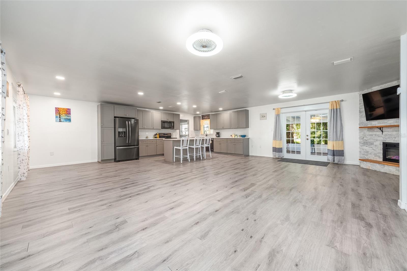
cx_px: 204
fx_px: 158
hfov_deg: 104.3
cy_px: 136
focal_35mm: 14
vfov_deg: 81.2
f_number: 9
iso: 250
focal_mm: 14
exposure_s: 1/5
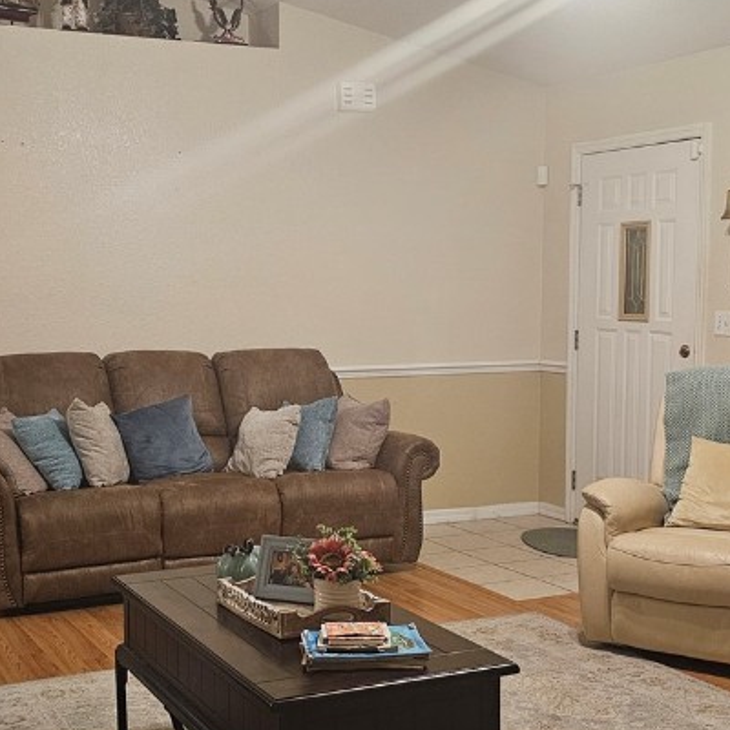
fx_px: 1241
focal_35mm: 52
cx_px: 314
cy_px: 400
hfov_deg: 32.7
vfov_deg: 32.8
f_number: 1.7
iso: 500
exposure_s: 1/40
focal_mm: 6.3
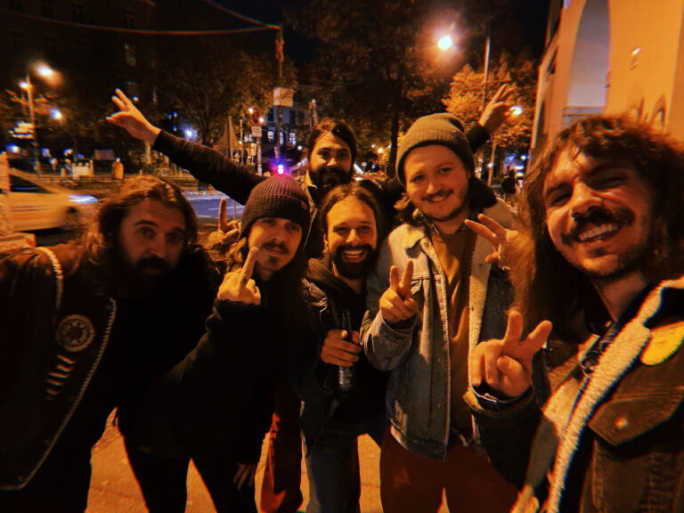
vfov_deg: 58.9
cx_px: 342
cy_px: 256
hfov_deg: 73.9
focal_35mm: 23
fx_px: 454
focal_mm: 2.69
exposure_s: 1/17
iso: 800
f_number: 1.9
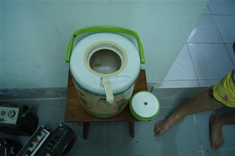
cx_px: 118
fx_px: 176
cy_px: 78
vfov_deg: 47.8
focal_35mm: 27
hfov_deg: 67.4
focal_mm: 18
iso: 1600
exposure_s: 1/80
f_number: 3.5
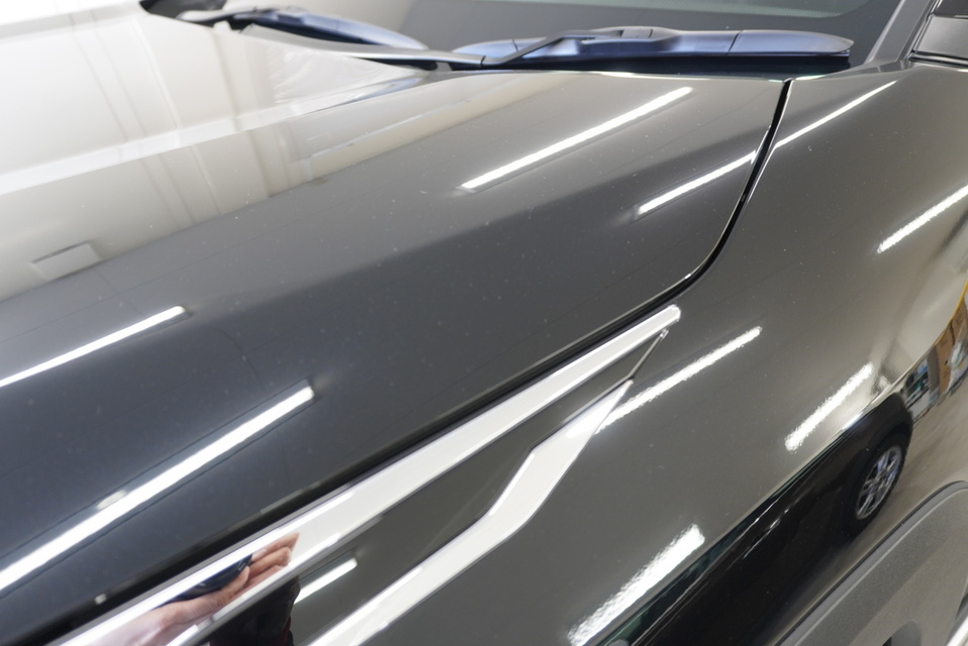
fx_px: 686
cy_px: 323
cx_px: 484
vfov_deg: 50.5
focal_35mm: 26
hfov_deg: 70.4
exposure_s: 1/30
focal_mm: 17
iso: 320
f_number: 3.5
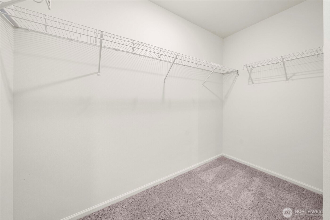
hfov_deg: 112.6
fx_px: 110
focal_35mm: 12
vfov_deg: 90.1
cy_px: 110
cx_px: 165
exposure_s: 1/60
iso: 320
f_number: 7.1
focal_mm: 12
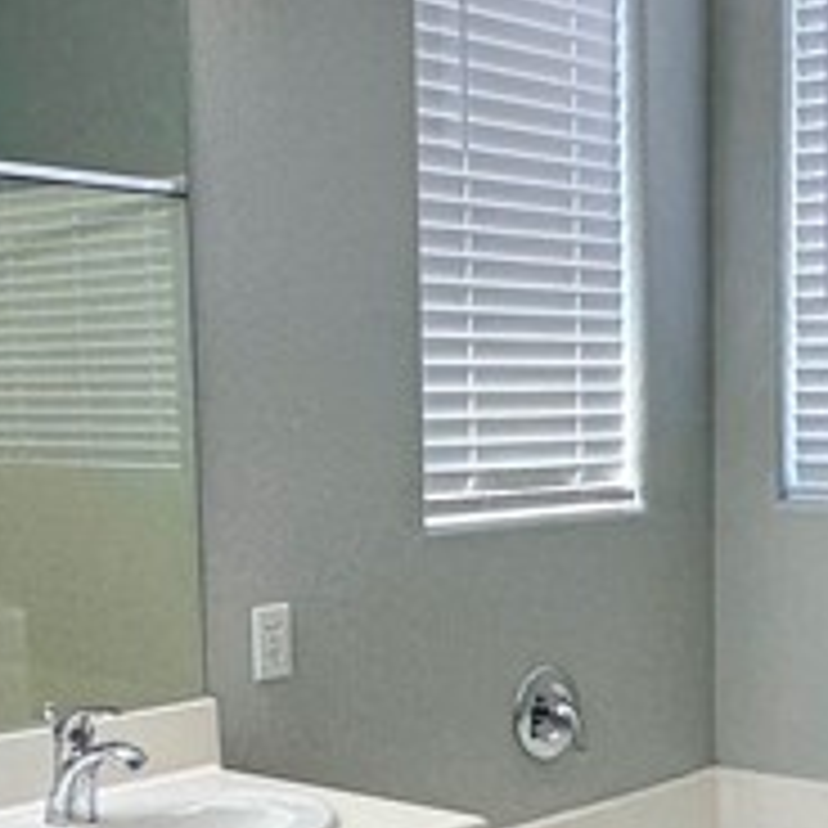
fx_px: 1867
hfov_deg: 24.4
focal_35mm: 69
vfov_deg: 24.7
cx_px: 720
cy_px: 612
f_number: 2.2
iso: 80
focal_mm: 2.22
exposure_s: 1/120
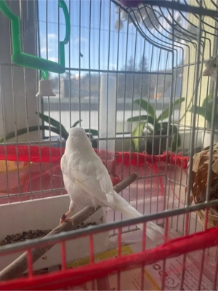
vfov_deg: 67.3
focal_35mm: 26
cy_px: 146
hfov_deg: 53.1
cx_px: 109
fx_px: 218
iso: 50
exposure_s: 1/418
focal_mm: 4.2
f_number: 1.6
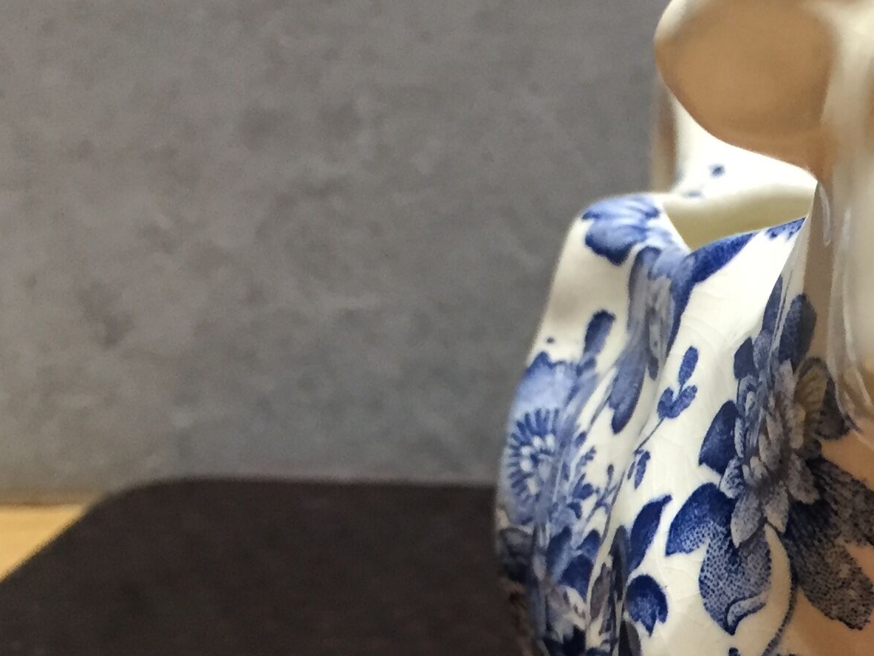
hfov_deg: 23.2
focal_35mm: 80
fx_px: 2020
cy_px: 551
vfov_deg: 18.2
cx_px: 924
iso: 200
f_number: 2.2
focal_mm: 4.15
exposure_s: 1/33
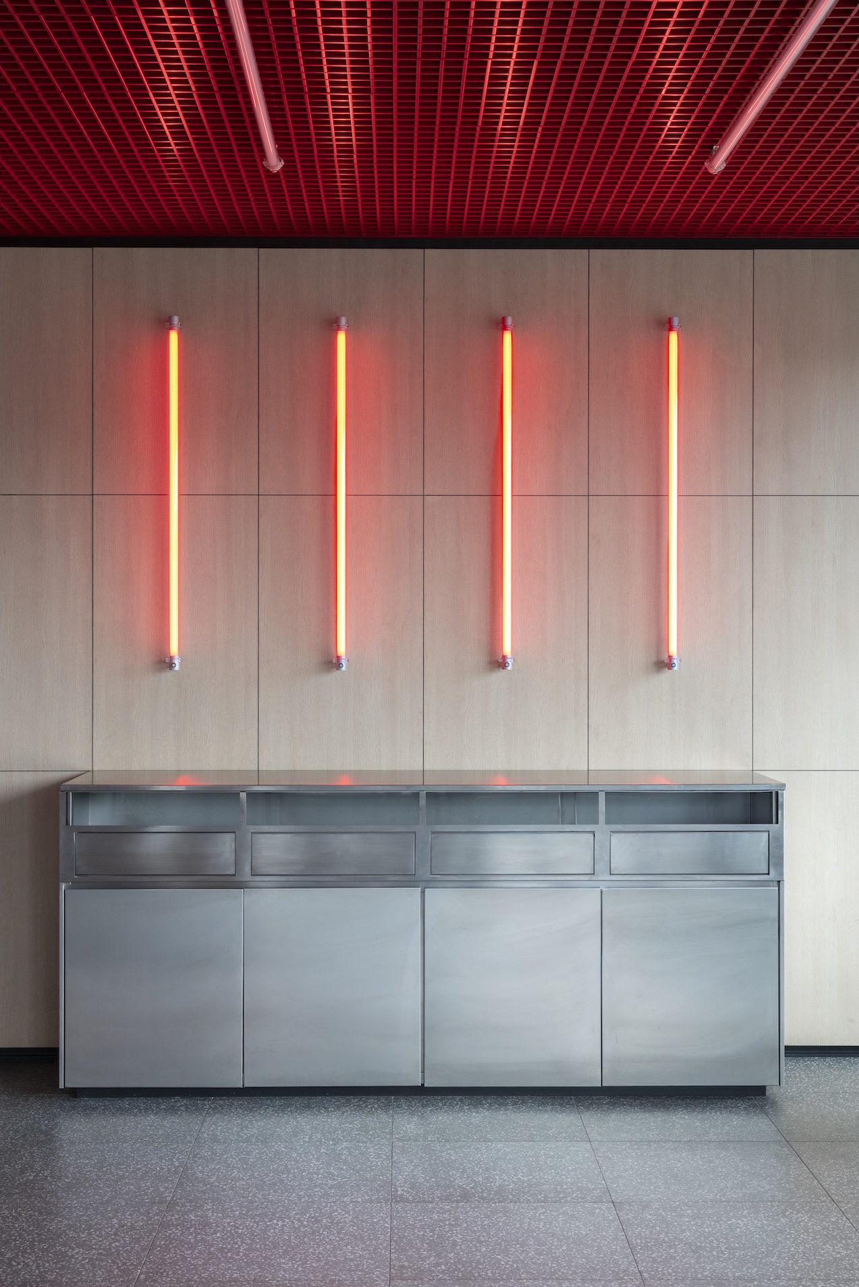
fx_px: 1753
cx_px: 430
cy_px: 644
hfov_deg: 27.5
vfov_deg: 40.3
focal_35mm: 49
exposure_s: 1/15
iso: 640
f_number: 11
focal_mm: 49
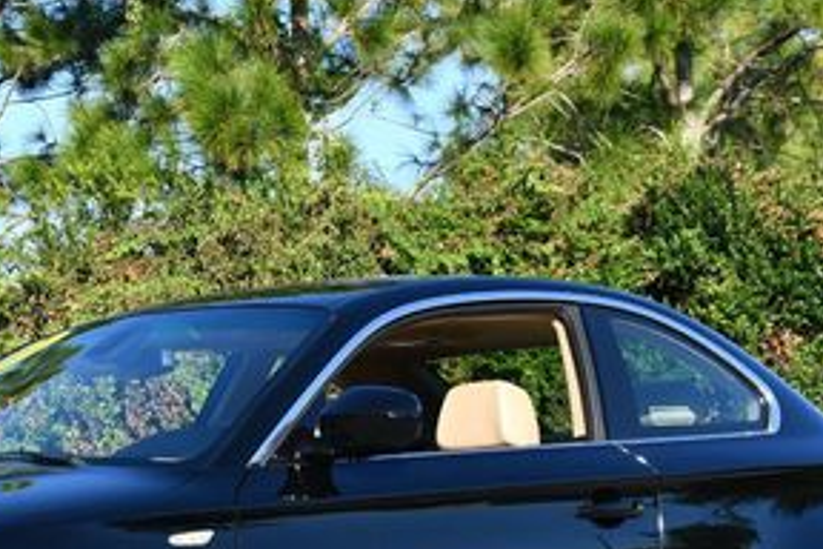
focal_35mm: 129
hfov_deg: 15.8
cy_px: 458
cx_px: 140
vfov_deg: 10.6
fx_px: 2949
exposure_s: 1/250
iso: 140
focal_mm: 29
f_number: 8
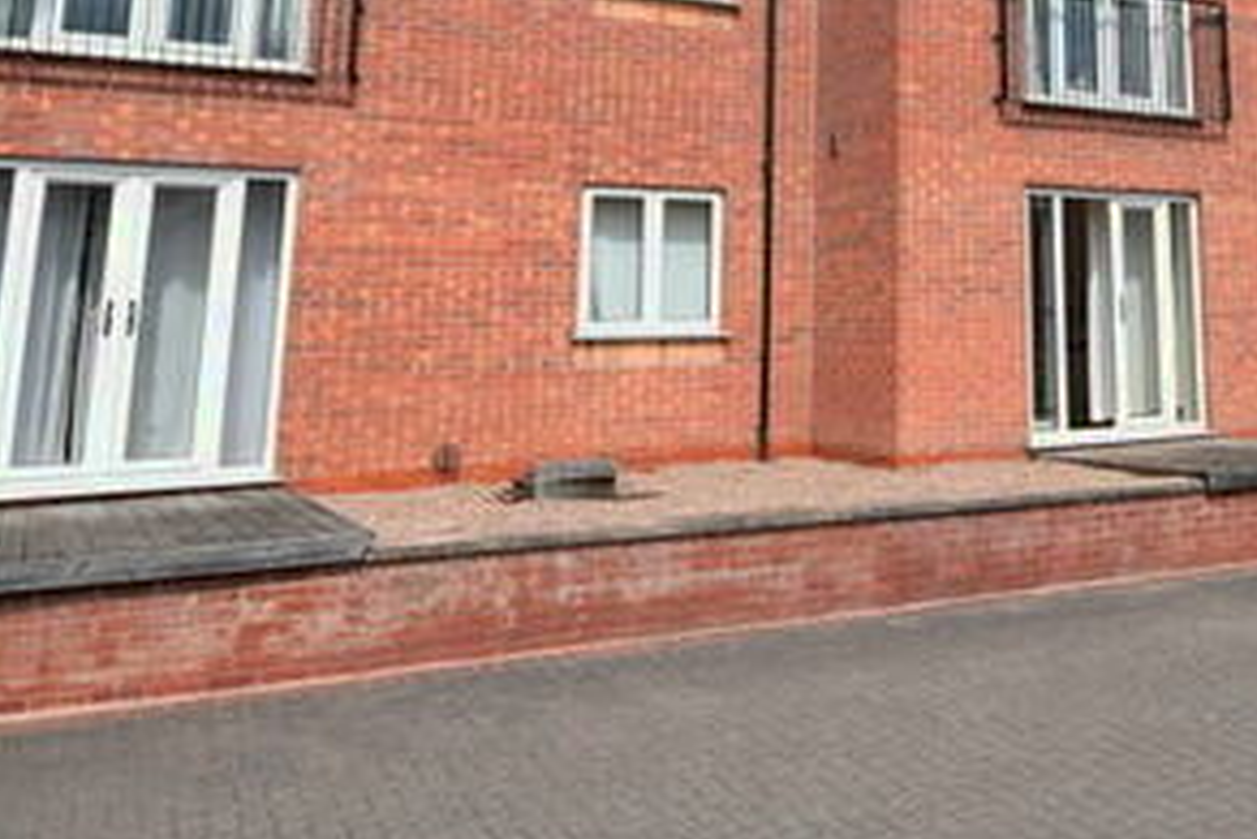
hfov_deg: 49.8
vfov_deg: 34.7
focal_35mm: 36
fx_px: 1258
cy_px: 71
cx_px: 1016
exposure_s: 1/400
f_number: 10
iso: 200
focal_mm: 10
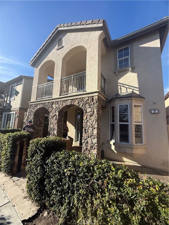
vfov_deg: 102.1
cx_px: 84
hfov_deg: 85.7
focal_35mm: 14
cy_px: 112
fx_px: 91
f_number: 2.2
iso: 50
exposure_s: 1/942
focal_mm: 2.22
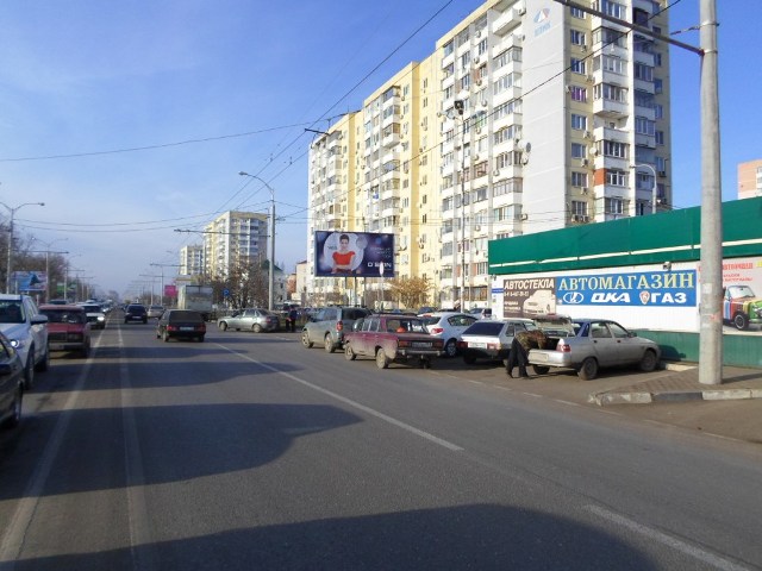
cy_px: 286
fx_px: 550
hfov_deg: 69.4
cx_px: 381
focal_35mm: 25
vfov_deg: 54.9
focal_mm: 4.5
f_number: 2.5
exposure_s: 1/1000
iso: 80
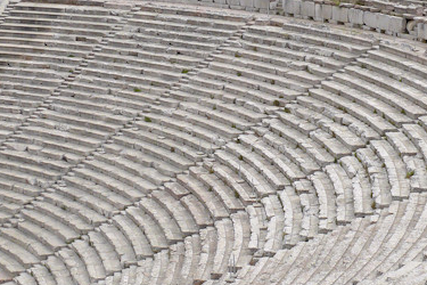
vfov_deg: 14.1
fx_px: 1150
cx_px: 284
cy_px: 79
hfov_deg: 21.0
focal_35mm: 97
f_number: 5.6
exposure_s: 1/320
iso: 100
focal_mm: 7.4
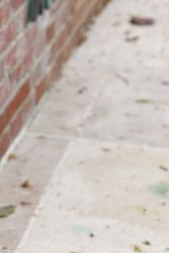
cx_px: 14
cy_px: -55
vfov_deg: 14.2
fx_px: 984
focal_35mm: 140
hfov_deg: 9.8
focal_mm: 50
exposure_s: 1/200
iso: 64
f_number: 5.6
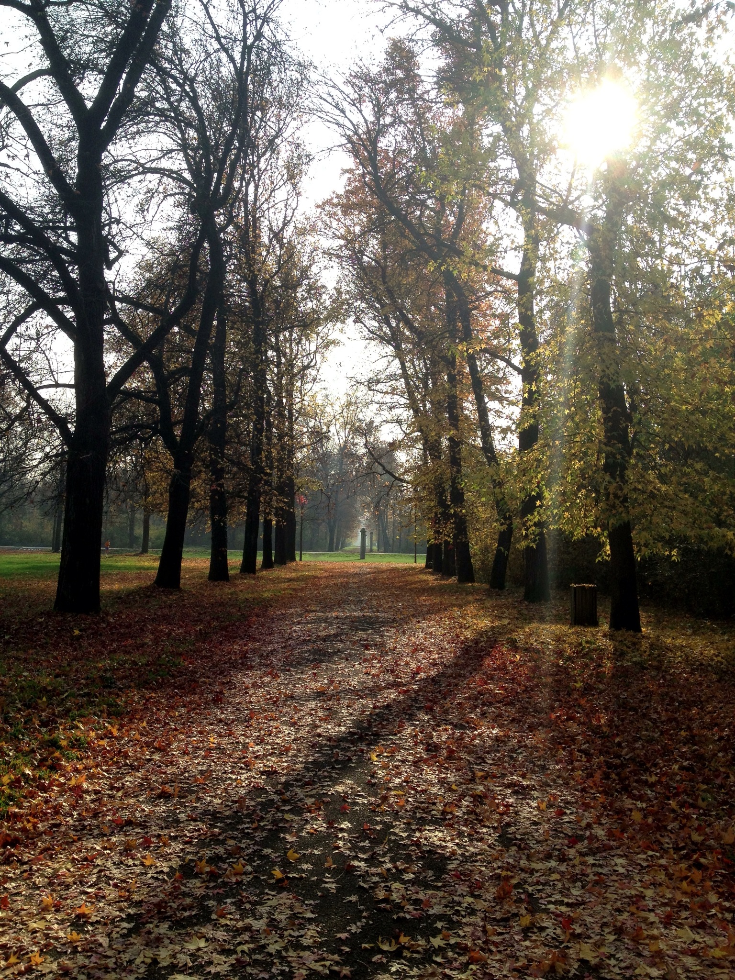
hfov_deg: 40.7
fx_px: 991
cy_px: 490
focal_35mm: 35
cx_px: 368
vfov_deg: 52.6
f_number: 2.4
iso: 50
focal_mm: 4.28
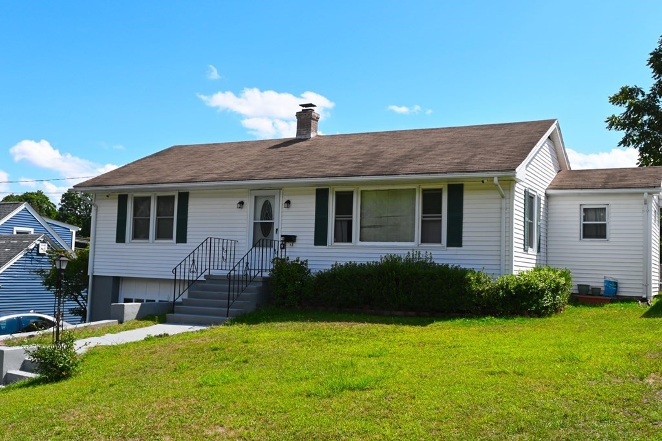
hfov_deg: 52.2
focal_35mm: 37
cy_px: 220
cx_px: 331
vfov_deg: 36.2
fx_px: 676
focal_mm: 24.5
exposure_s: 1/400
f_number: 7.1
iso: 100
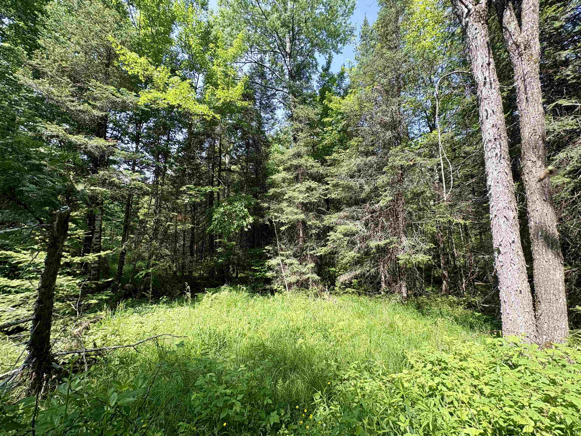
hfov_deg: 102.1
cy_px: 218
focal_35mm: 14
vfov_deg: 85.7
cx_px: 290
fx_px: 235
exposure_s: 1/249
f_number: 2.2
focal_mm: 2.22
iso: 40
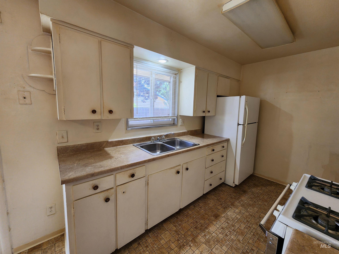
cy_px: 127
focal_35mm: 13
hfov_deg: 106.2
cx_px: 170
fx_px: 127
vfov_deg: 89.9
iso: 160
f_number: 2.2
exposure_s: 1/60
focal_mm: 2.2
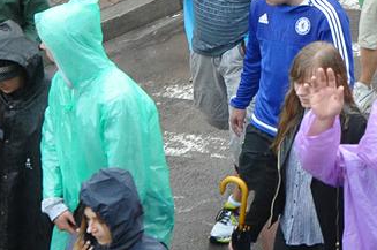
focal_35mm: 203
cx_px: 461
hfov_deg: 10.0
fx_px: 2123
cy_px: -40
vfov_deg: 6.7
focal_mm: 52
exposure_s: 1/125
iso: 800
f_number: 5.6
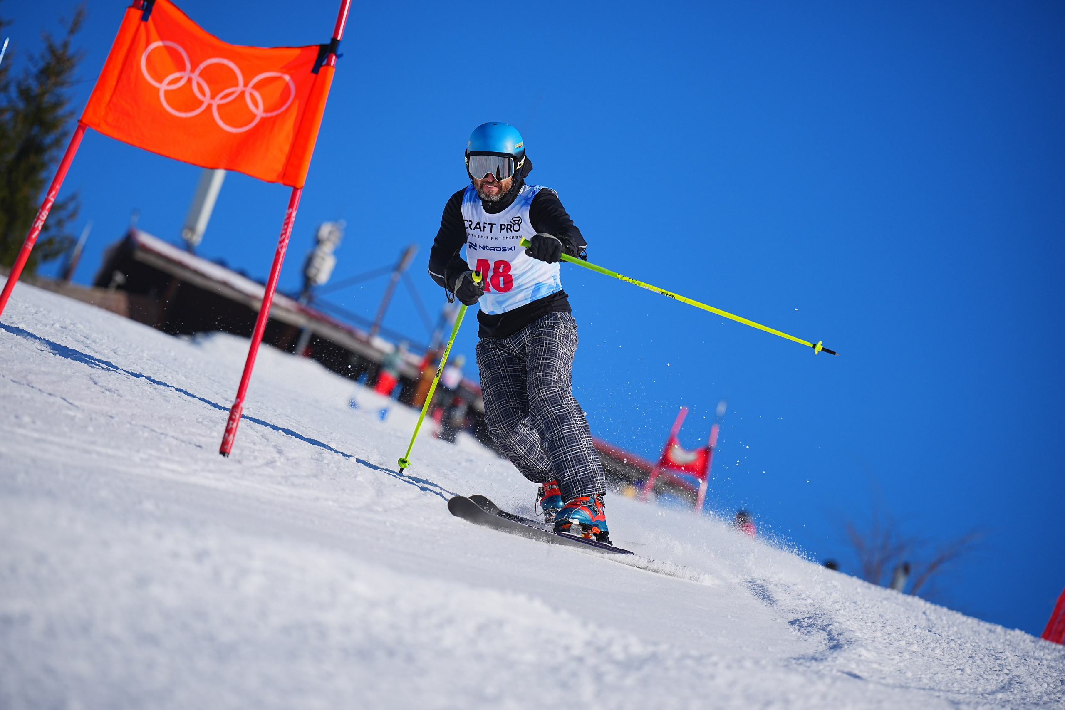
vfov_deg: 10.2
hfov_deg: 15.3
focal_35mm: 134
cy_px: 355
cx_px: 532
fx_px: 3964
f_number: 2.8
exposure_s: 1/5000
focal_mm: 134
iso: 100
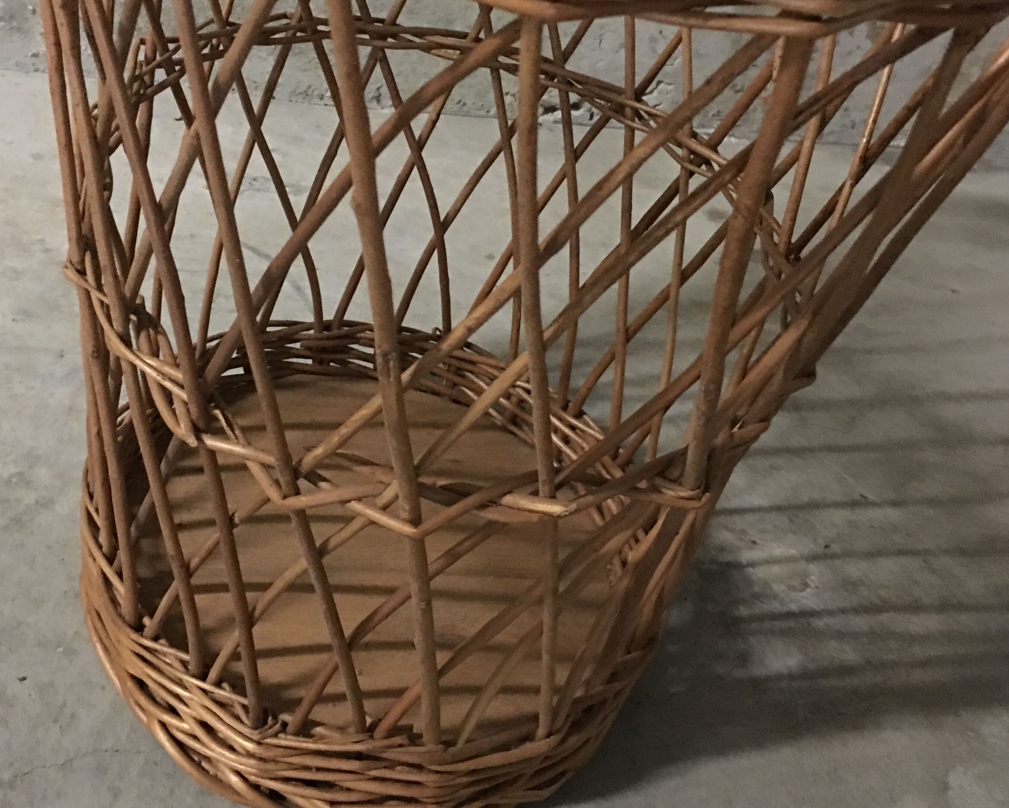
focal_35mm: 42
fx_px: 1254
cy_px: 318
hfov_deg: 43.5
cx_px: 381
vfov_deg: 35.5
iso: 125
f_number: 2.2
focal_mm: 4.15
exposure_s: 1/4
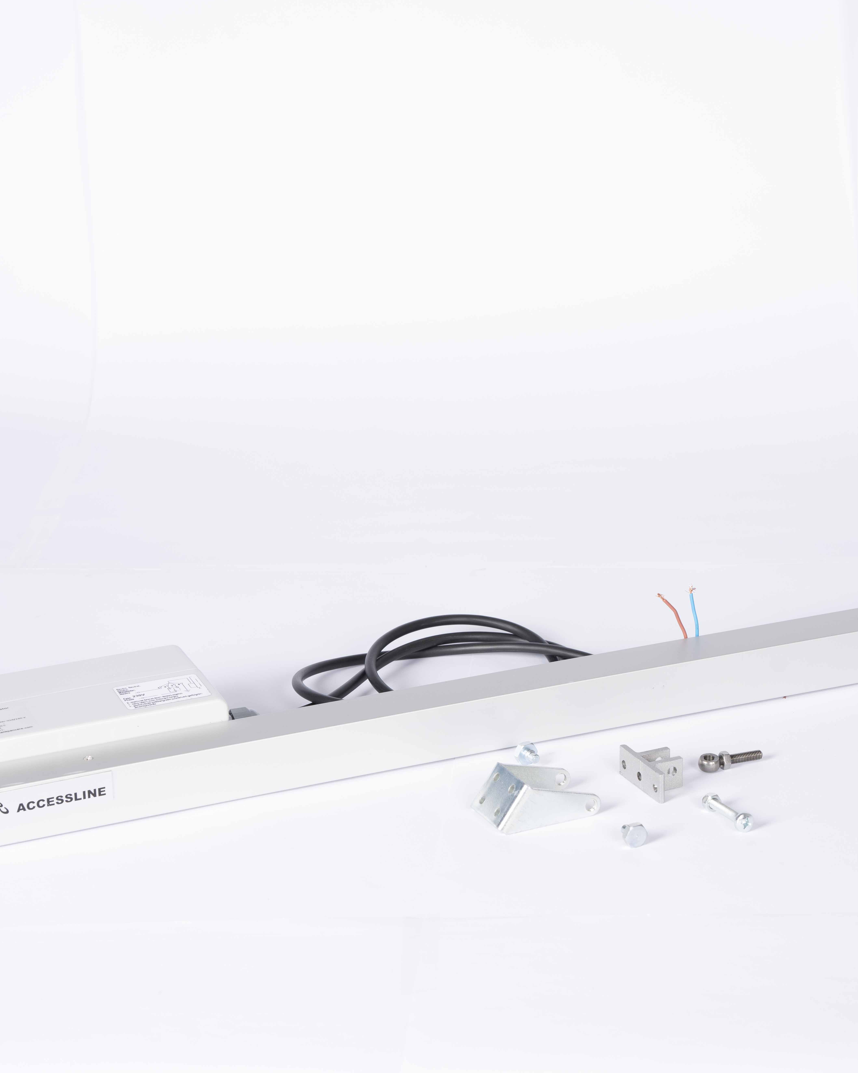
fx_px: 3809
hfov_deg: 12.8
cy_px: 536
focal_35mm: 120
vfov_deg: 16.0
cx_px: 583
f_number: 8
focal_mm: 85
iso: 160
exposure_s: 1/100
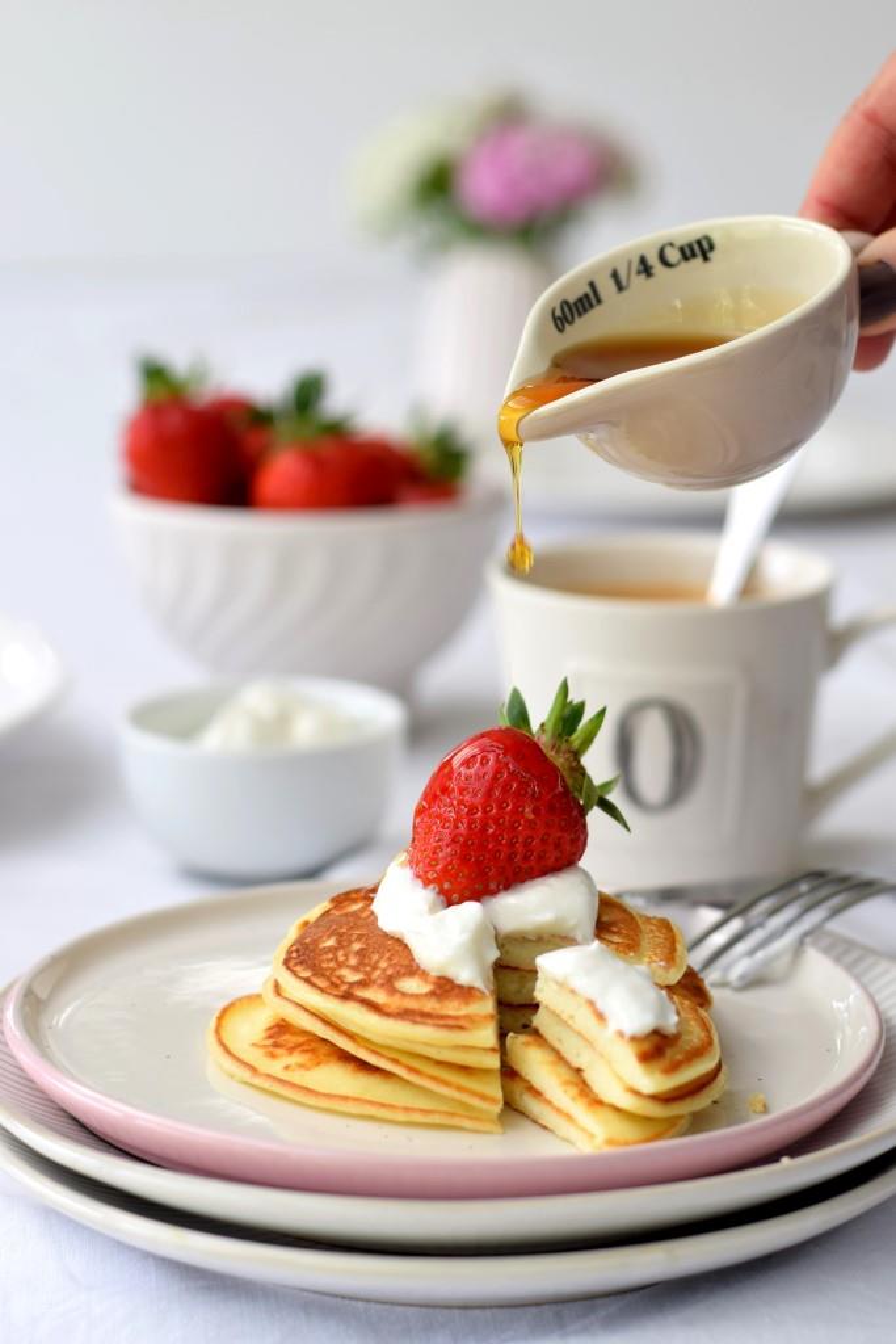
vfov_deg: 27.0
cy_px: 672
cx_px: 448
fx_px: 2799
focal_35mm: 75
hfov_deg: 18.2
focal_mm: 50
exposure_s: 1/200
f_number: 3.5
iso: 160
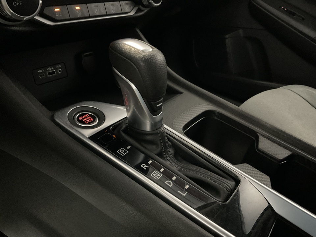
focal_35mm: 29
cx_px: 158
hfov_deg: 61.7
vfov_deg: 48.2
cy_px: 118
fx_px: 265
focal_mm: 3
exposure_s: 1/15
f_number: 1.8
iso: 640
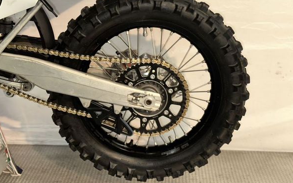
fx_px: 439
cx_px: 148
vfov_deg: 23.6
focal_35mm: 55
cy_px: 89
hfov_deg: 36.9
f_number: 1.78
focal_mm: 6.86
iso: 50
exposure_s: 1/17
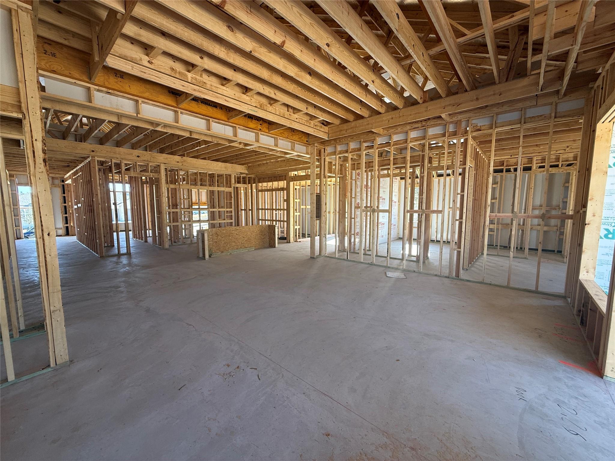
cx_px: 308
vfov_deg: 85.7
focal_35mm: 14
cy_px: 230
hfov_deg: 102.1
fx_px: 249
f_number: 2.2
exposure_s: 1/99
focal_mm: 2.22
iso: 64
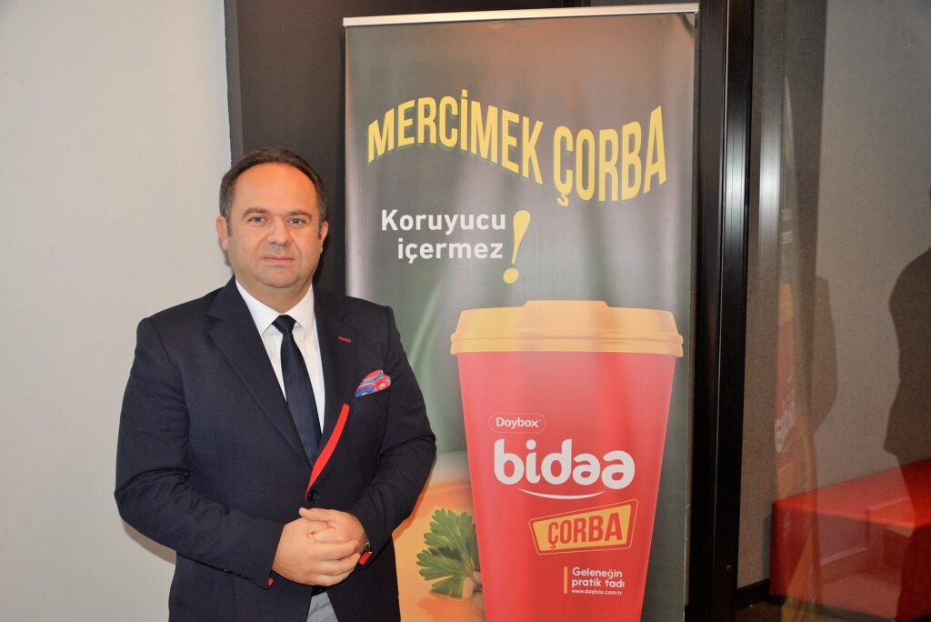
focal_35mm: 31
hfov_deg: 60.3
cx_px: 466
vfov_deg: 42.4
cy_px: 311
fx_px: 802
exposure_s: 1/60
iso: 2500
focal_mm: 31
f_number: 6.3
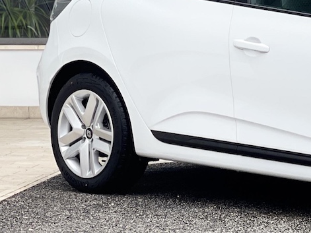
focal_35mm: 212
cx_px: 426
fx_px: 1904
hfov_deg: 9.2
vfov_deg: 7.0
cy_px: 84
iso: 25
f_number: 2.2
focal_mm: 7.5
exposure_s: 1/190
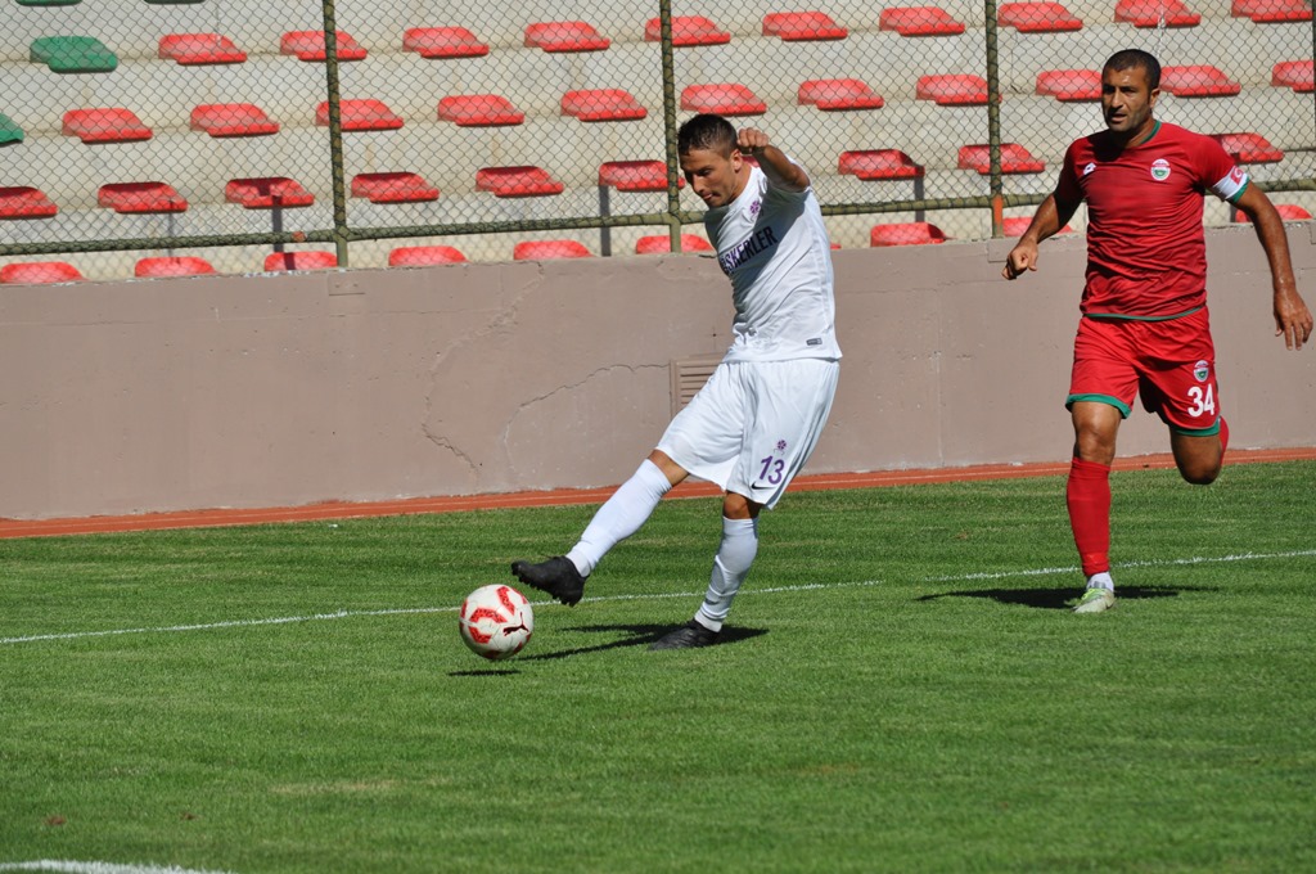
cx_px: 658
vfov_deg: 5.1
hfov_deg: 7.6
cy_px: 437
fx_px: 9857
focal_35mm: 270
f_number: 8
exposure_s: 1/2000
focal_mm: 180
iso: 360
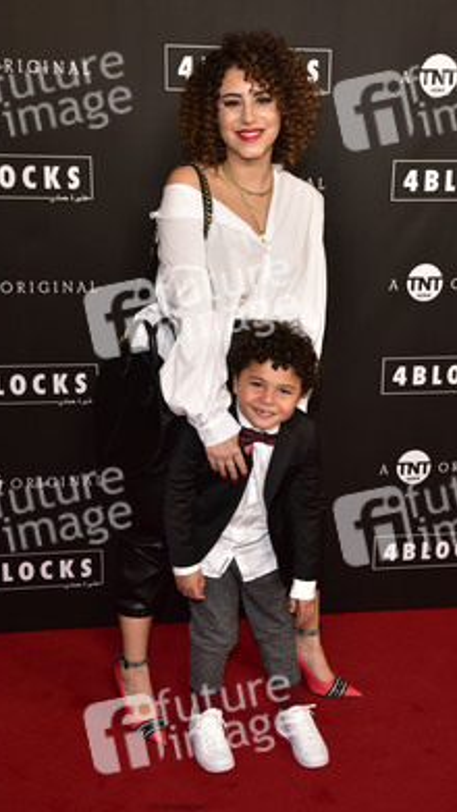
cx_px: 251
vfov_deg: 45.5
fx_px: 969
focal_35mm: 45
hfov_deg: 26.5
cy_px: 413
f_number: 8
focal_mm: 42
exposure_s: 1/250
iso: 2000
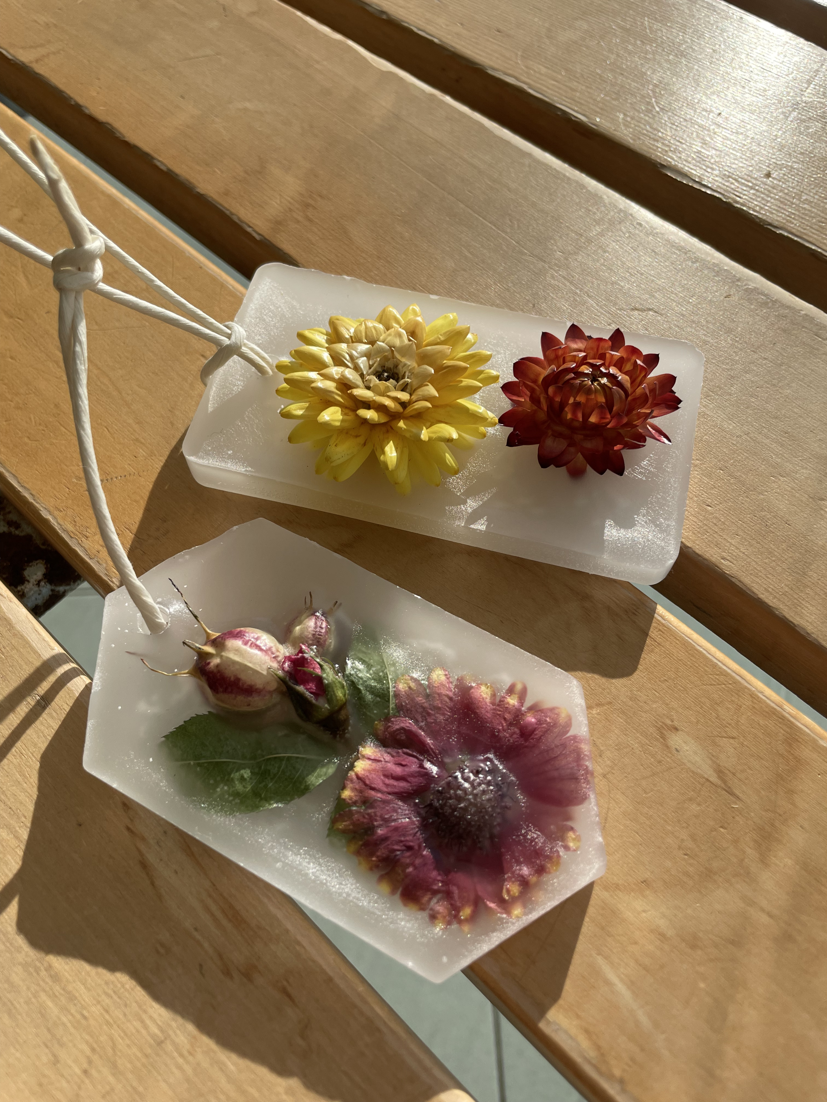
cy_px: 551
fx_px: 828
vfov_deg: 67.3
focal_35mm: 26
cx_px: 414
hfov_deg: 53.1
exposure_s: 1/2353
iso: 32
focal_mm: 4.2
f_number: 1.6
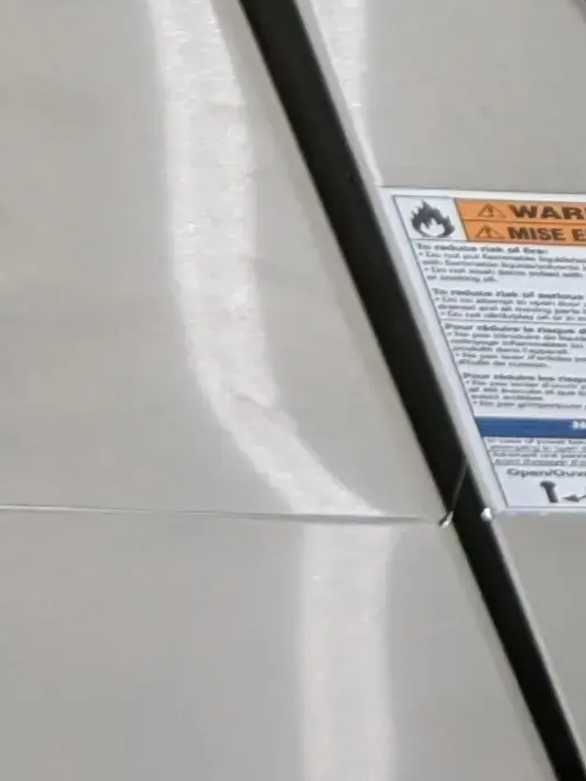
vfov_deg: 13.1
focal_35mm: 138
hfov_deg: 9.3
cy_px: -557
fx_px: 3115
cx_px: 1511
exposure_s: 1/90.3
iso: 48
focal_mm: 4.53
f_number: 1.7
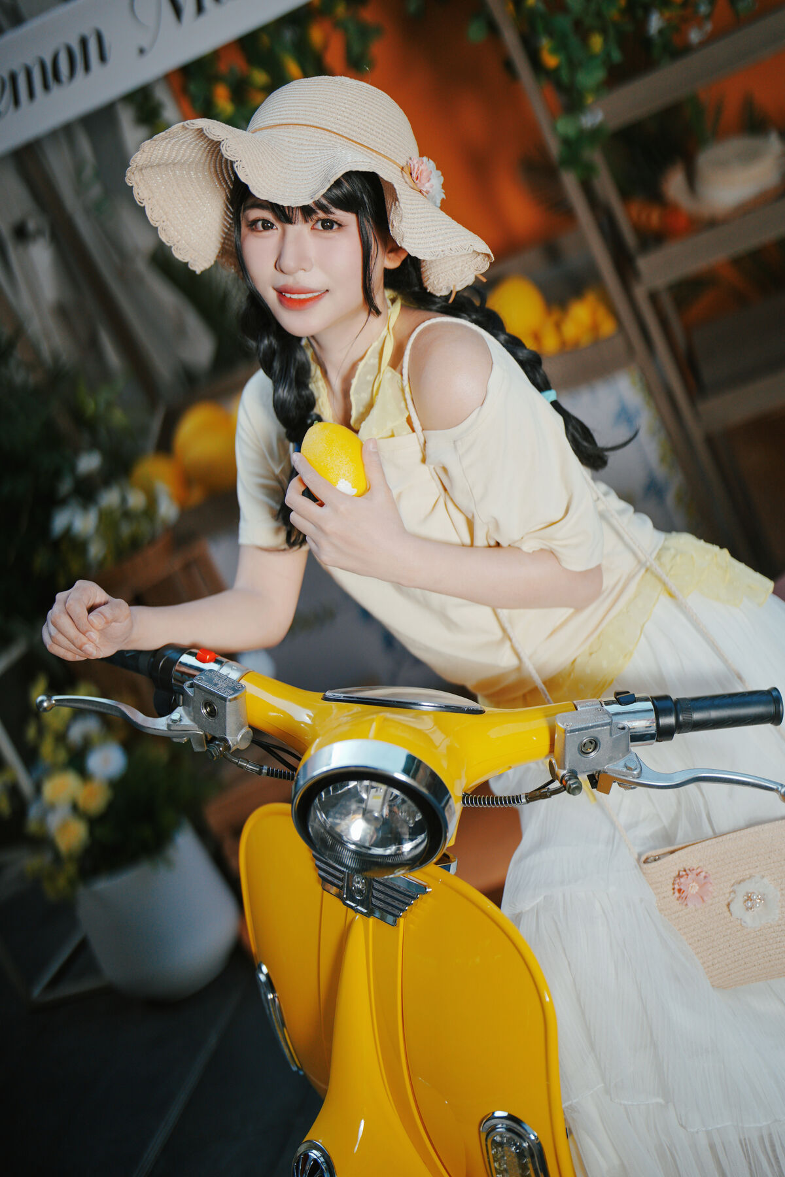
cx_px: 392
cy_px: 588
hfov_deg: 27.0
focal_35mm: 50
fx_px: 1635
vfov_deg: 39.6
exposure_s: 1/8000
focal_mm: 50
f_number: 1.2
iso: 400
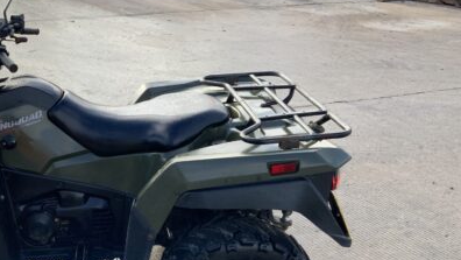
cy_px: 190
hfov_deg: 39.0
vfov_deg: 23.3
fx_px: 624
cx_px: 90
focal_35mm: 51
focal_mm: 3
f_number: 1.8
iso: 16
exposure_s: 1/486
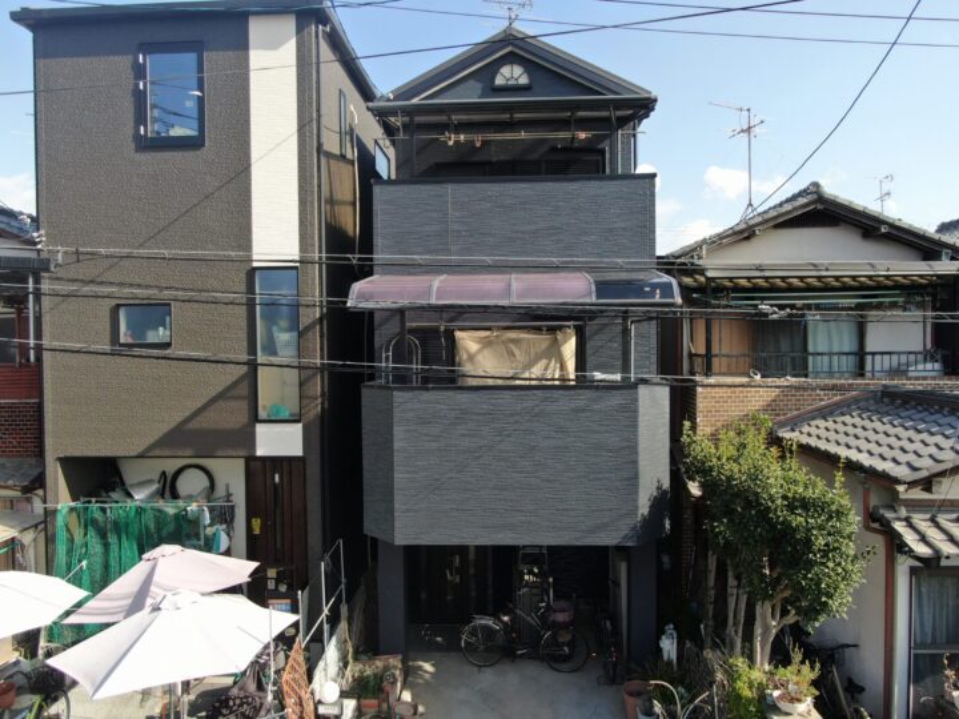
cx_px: 480
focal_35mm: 24
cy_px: 360
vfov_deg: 56.8
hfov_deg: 71.6
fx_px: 665
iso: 100
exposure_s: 1/640
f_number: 2.8
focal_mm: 4.39
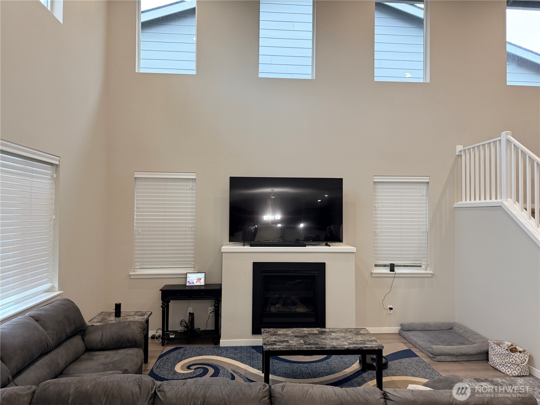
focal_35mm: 24
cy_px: 202
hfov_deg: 71.6
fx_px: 374
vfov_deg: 56.8
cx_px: 270
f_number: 1.78
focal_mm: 6.76
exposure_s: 1/60
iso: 160
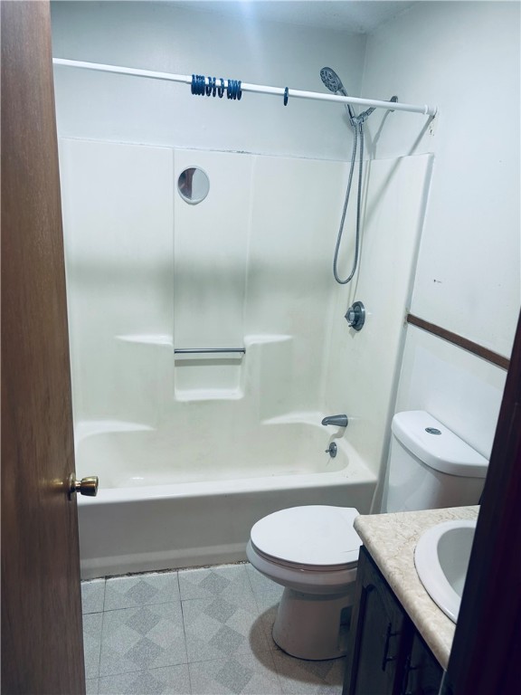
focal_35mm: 26
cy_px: 348
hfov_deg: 53.1
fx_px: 522
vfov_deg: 67.3
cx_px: 260
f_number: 1.5
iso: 64
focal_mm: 5.7
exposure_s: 1/60
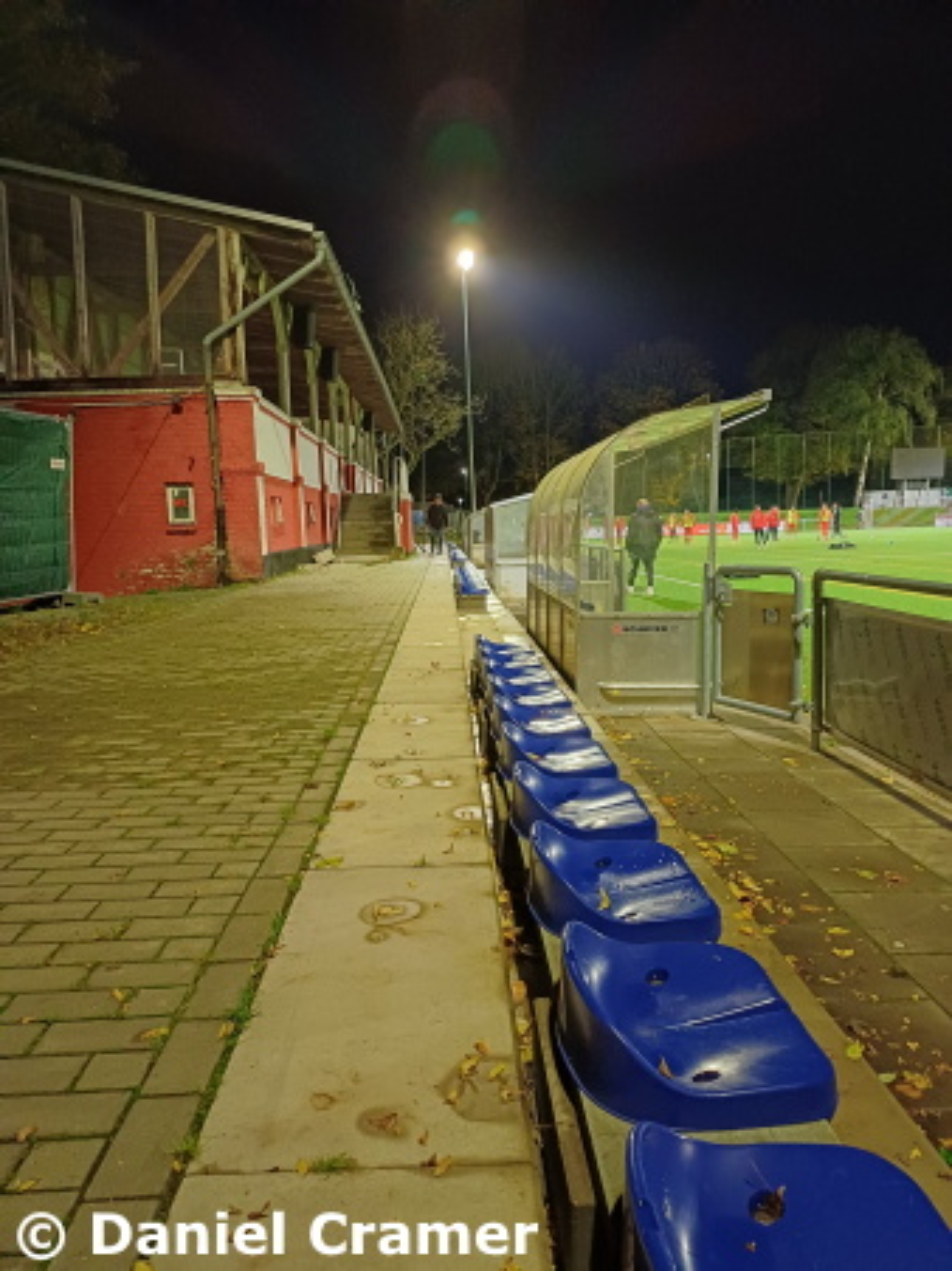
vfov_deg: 69.4
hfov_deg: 54.9
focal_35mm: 25
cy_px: 636
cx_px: 476
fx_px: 917
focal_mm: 4.65
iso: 640
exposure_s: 1/20
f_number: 1.8
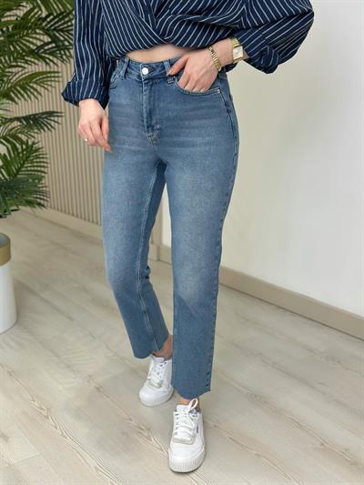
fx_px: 673
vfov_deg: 39.6
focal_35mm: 48
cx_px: 182
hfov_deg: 30.3
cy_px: 242
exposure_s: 1/235
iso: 80
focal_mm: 6.86
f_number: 1.78
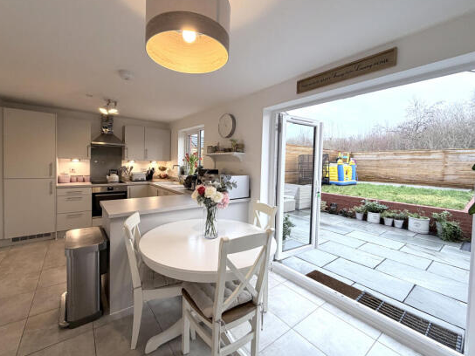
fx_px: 206
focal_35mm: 15
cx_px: 221
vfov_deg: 81.7
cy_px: 171
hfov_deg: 98.0
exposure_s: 1/121
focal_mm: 2.22
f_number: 2.2
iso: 125
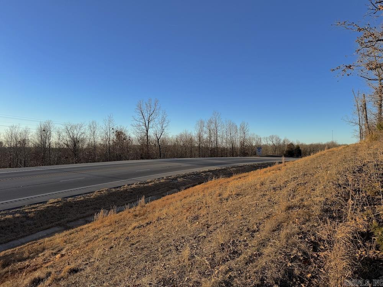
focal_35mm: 24
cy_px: 144
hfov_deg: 71.6
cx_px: 192
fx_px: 266
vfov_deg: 56.8
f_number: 1.78
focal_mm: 6.76
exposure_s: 1/2907
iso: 80
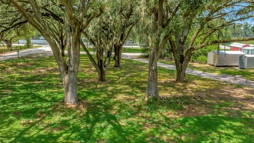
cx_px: 139
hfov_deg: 56.5
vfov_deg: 33.6
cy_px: 87
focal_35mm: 35
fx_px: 236
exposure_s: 1/640
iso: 100
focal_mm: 12.29
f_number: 5
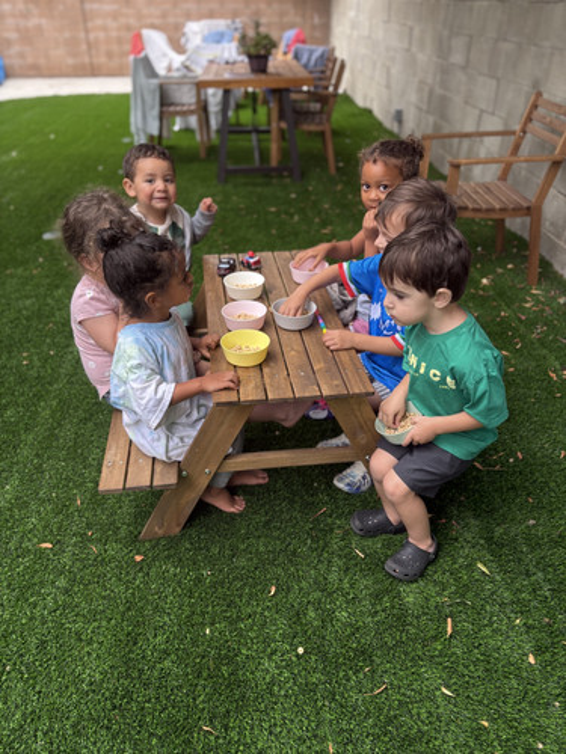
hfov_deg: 53.1
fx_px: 567
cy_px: 377
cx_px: 283
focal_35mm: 26
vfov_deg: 67.3
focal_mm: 5.96
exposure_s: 1/121
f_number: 1.6
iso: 125
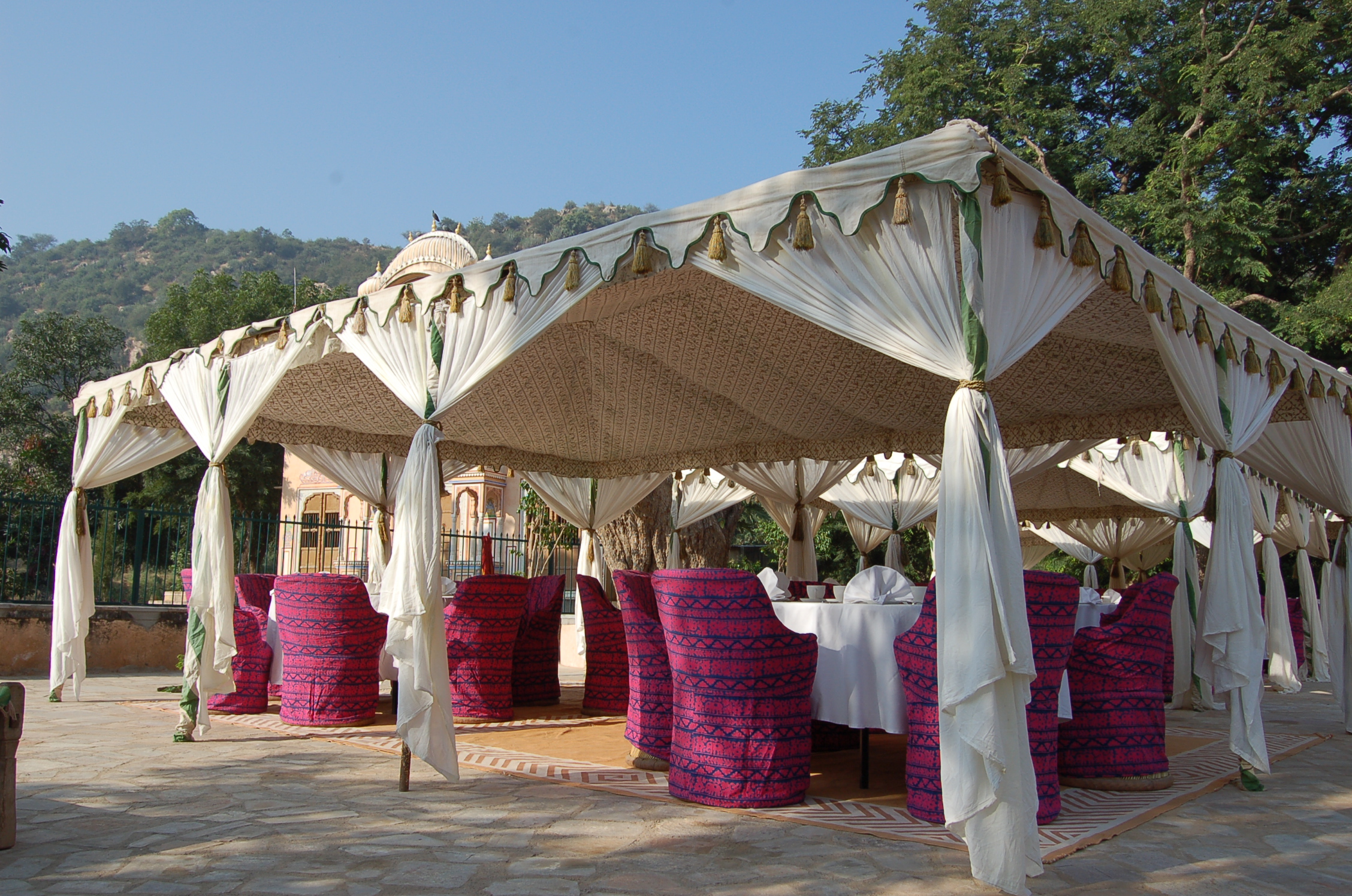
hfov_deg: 62.0
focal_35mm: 30
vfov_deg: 43.5
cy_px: 448
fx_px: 1125
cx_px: 676
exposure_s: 1/320
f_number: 9
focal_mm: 20
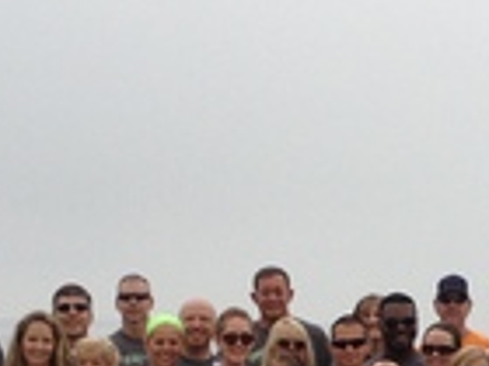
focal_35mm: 180
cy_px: 401
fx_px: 2543
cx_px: 538
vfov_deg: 8.2
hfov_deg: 10.8
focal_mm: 4.28
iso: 50
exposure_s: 1/1227
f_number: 2.4
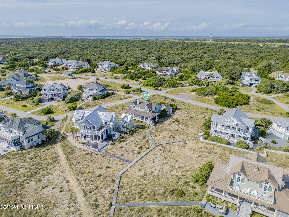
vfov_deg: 56.8
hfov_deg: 71.6
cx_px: 144
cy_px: 108
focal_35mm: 24
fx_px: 200
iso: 120
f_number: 1.7
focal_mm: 6.72
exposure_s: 1/3000
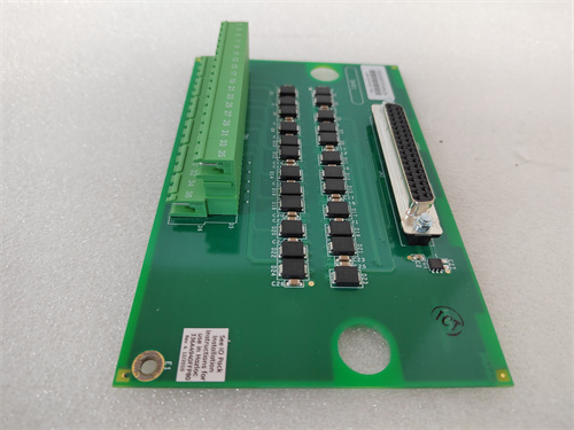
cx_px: 287
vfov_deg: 58.9
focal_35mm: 23
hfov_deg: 73.9
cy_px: 215
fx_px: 381
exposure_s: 1/50
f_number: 1.9
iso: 2025
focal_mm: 5.52
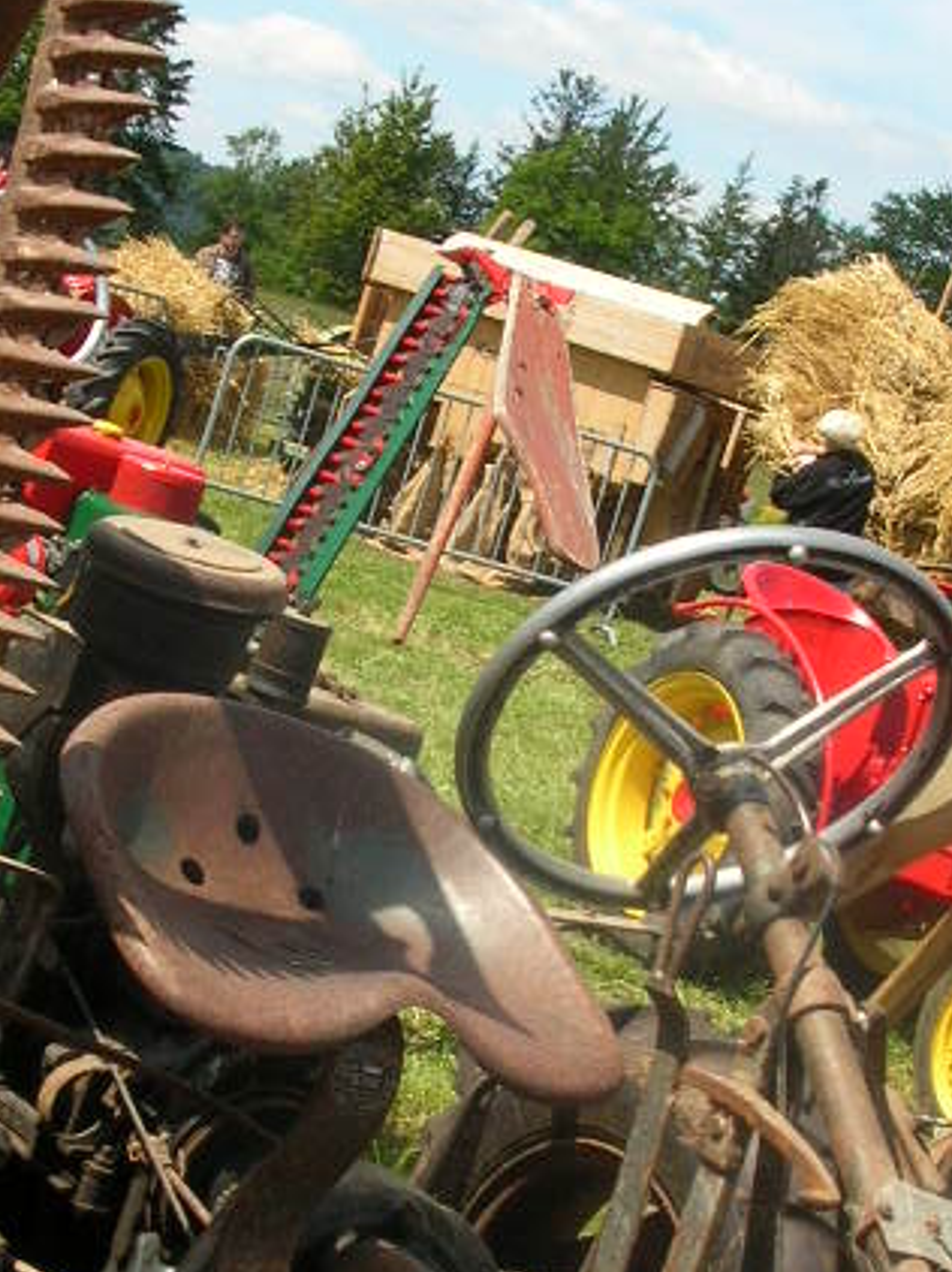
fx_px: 3120
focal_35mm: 85
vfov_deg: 22.9
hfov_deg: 17.3
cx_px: 527
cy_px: 922
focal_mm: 5.8
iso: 50
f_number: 5.6
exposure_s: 1/218
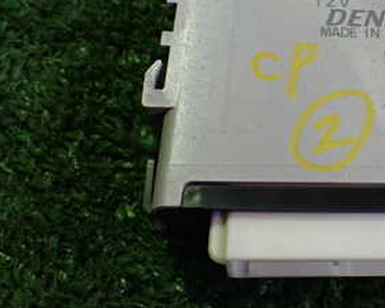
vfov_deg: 24.0
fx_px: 718
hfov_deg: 28.3
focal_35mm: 63
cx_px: 378
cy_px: 83
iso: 500
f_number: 2.3
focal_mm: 5.4
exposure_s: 1/125
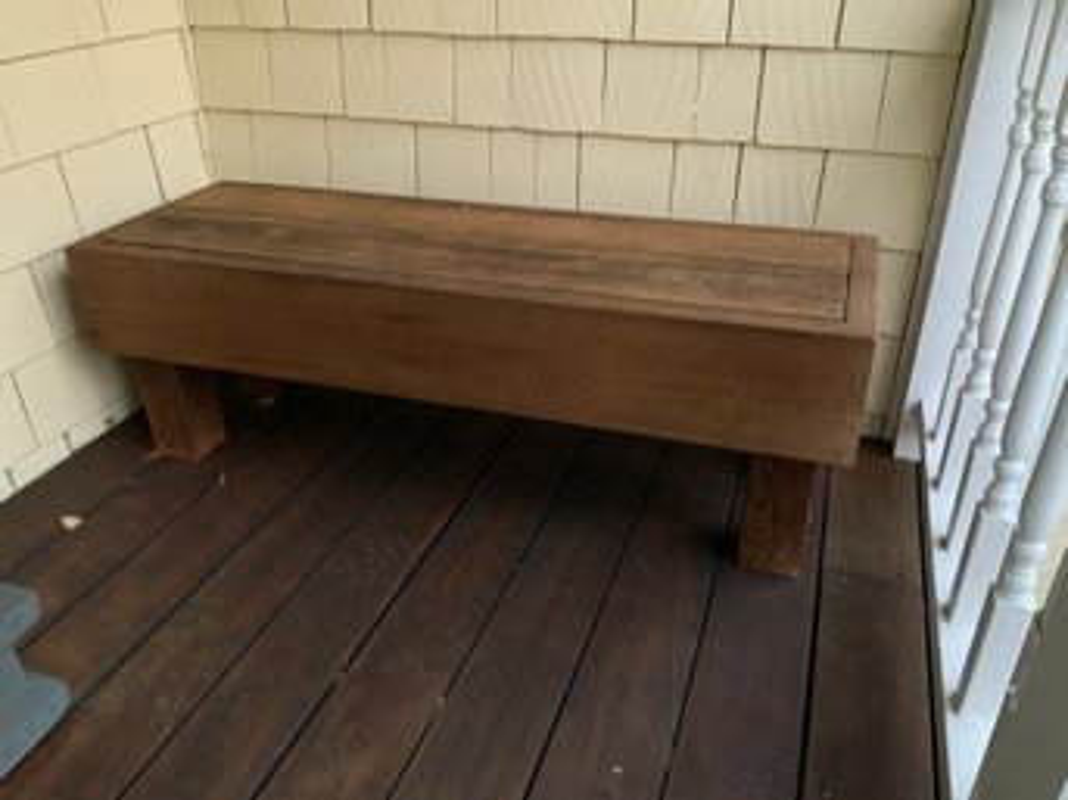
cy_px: 400
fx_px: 894
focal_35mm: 29
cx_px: 534
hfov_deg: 61.7
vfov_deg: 48.2
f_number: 1.8
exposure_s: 1/60
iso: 200
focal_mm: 3
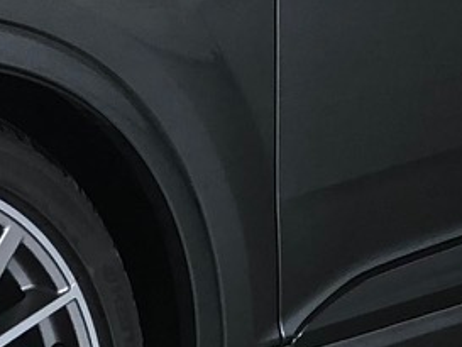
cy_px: -159
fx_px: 2764
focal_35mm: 207
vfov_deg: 7.1
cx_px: 54
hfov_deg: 9.5
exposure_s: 1/33
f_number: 1.8
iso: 25
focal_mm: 3.99
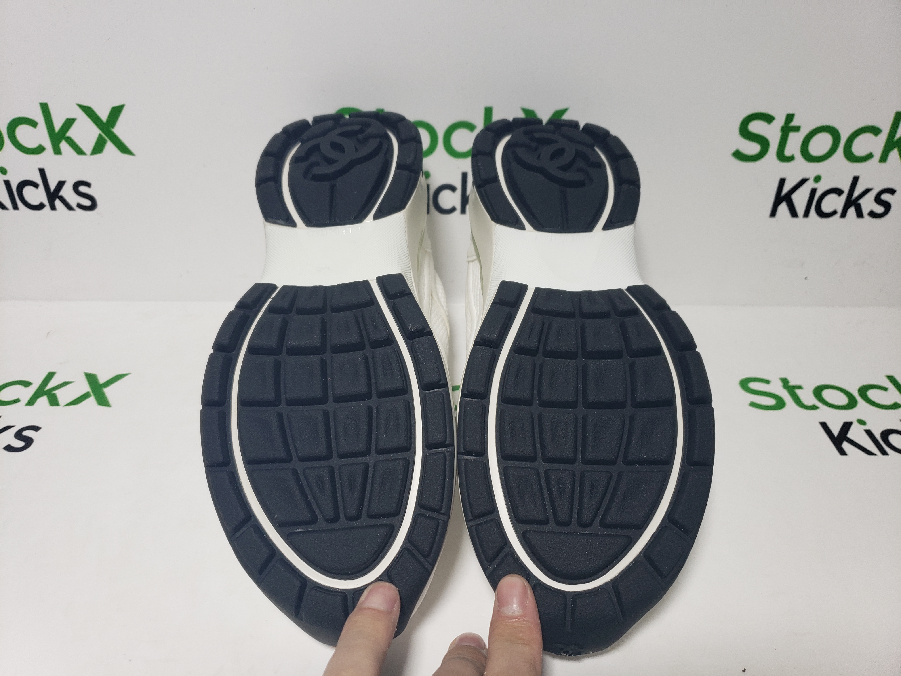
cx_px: 450
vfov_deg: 53.1
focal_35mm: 26
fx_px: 677
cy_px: 338
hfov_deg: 67.3
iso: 50
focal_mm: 4.3
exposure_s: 1/388
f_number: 1.5
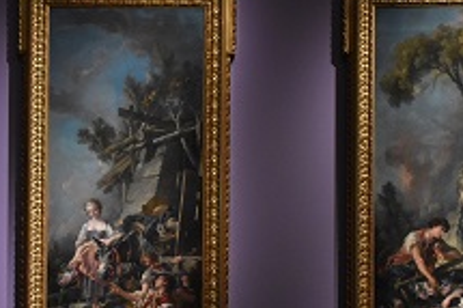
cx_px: 125
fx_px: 1131
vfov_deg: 15.4
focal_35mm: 88
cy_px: 228
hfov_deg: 22.9
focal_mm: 28
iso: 2500
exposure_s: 1/50
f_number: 5
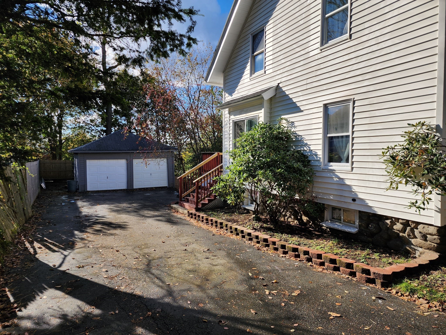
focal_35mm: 23
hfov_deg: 73.9
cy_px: 168
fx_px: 296
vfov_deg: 58.9
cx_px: 223
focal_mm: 6.4
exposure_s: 1/812
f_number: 1.8
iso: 12
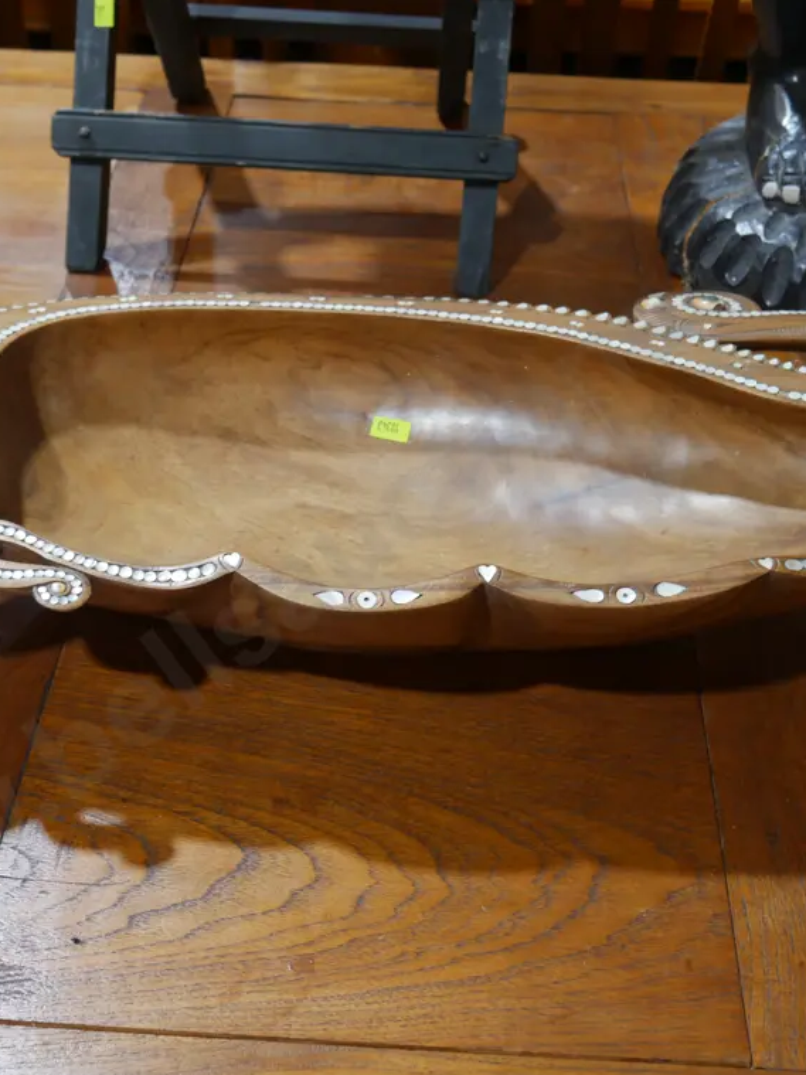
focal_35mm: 54
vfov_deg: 35.5
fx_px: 1677
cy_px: 542
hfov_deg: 27.0
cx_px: 365
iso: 400
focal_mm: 20
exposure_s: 1/60
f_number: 4.4
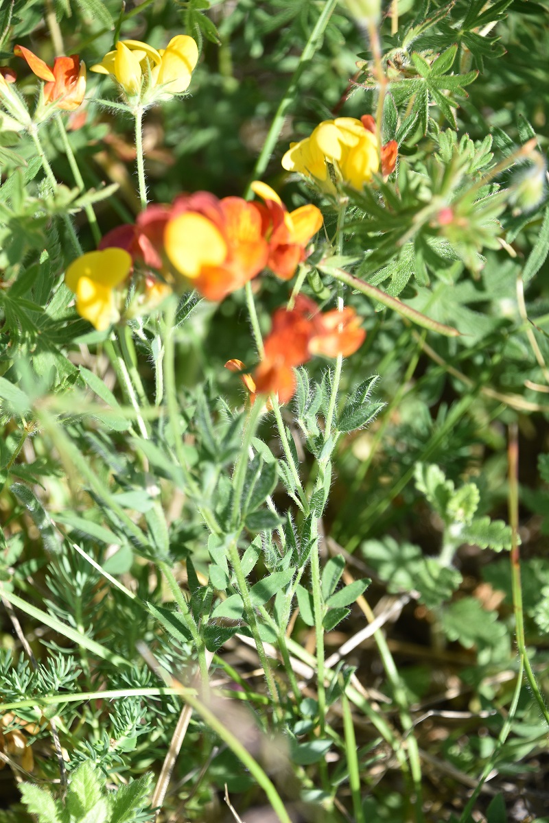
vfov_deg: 11.8
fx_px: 3980
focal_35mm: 174
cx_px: 274
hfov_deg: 7.9
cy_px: 412
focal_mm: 116
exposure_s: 1/400
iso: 200
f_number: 8
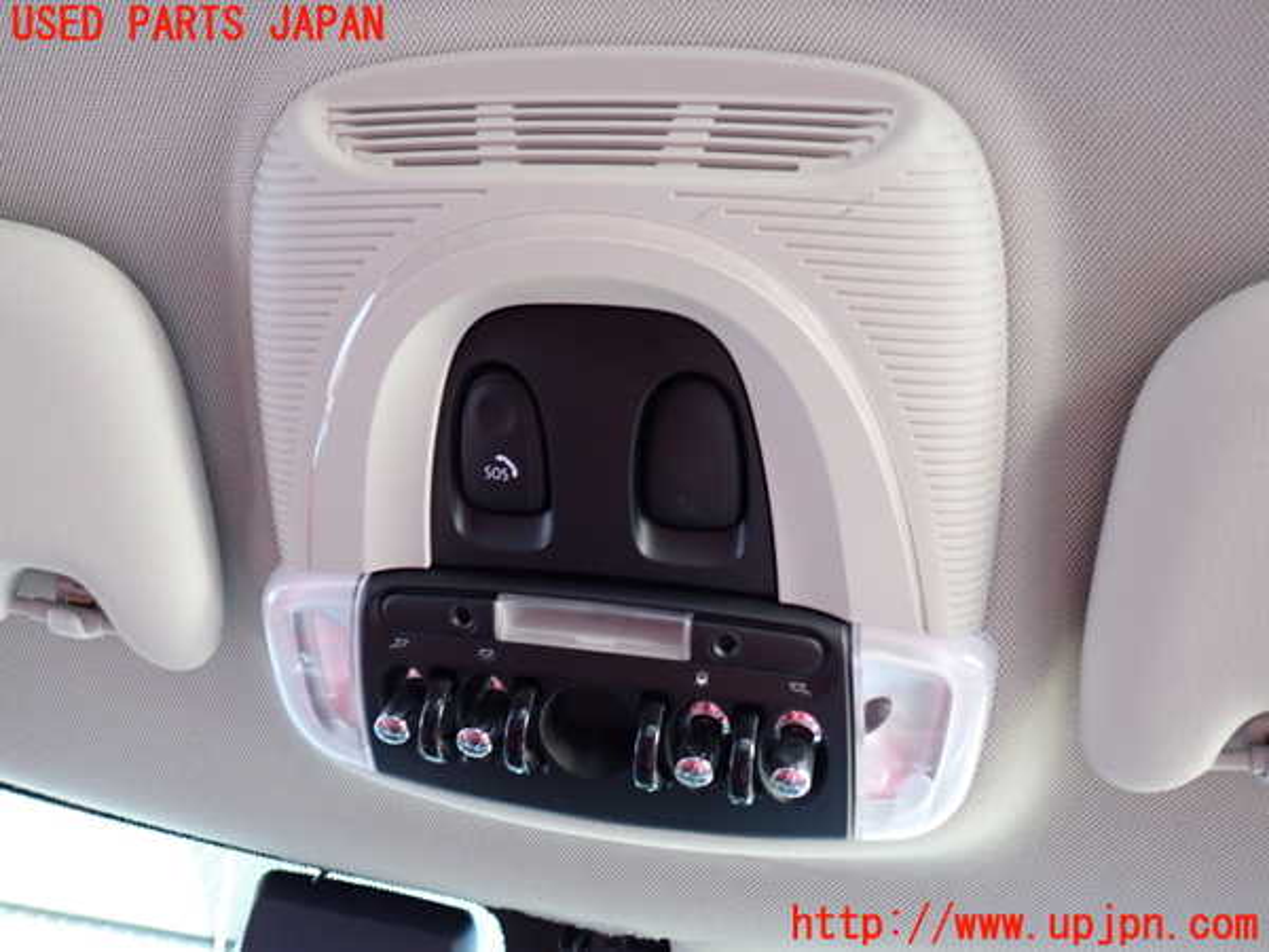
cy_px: 476
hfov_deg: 60.0
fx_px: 1100
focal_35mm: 30
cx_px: 634
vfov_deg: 46.8
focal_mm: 5.4
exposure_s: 1/30
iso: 400
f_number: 2.3
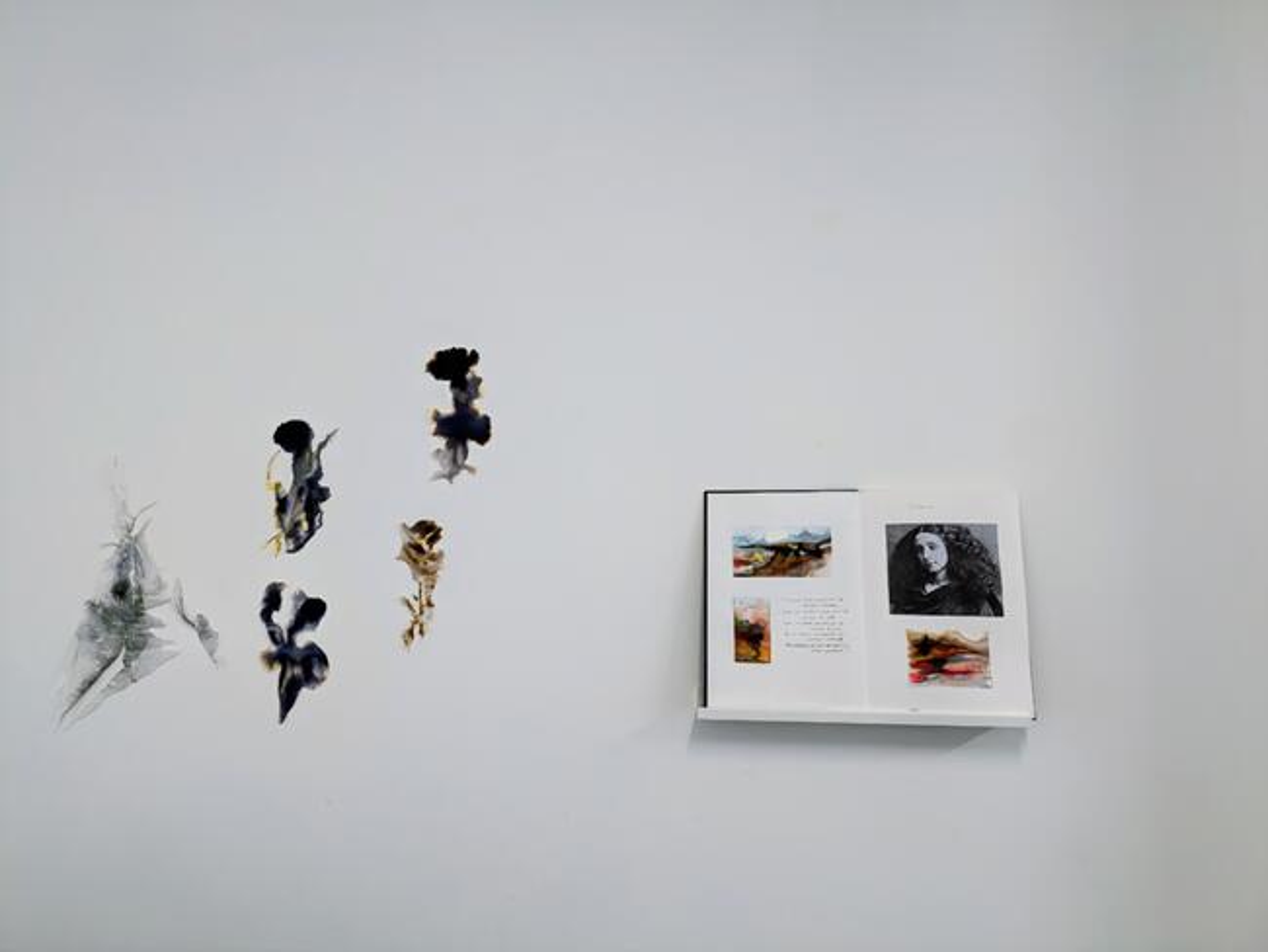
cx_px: 634
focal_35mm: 25
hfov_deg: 69.4
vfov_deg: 54.9
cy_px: 476
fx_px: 916
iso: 88
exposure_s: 1/33.3
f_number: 1.89
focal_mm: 5.43
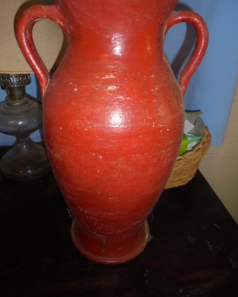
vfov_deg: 62.2
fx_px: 246
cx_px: 117
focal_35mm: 28
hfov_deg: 51.5
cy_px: 141
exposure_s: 1/30
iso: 200
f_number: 3.5
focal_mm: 4.6
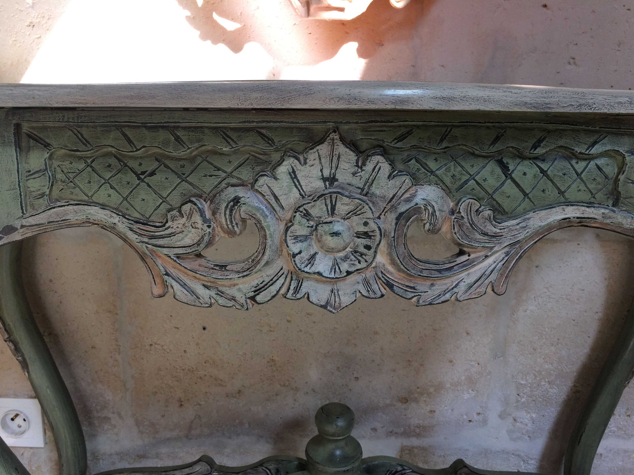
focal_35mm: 30
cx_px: 326
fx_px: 549
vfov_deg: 46.8
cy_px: 245
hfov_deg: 60.0
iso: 64
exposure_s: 1/100
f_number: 2.2
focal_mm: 4.15
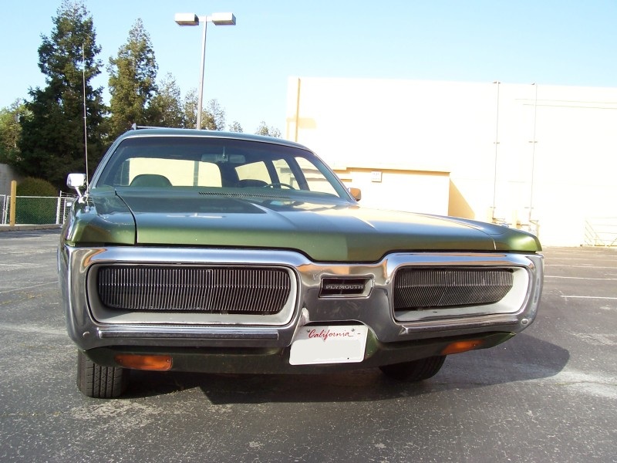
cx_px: 308
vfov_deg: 41.8
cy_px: 232
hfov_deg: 54.0
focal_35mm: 34
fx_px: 606
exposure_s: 1/180
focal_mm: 5.6
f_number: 5.6
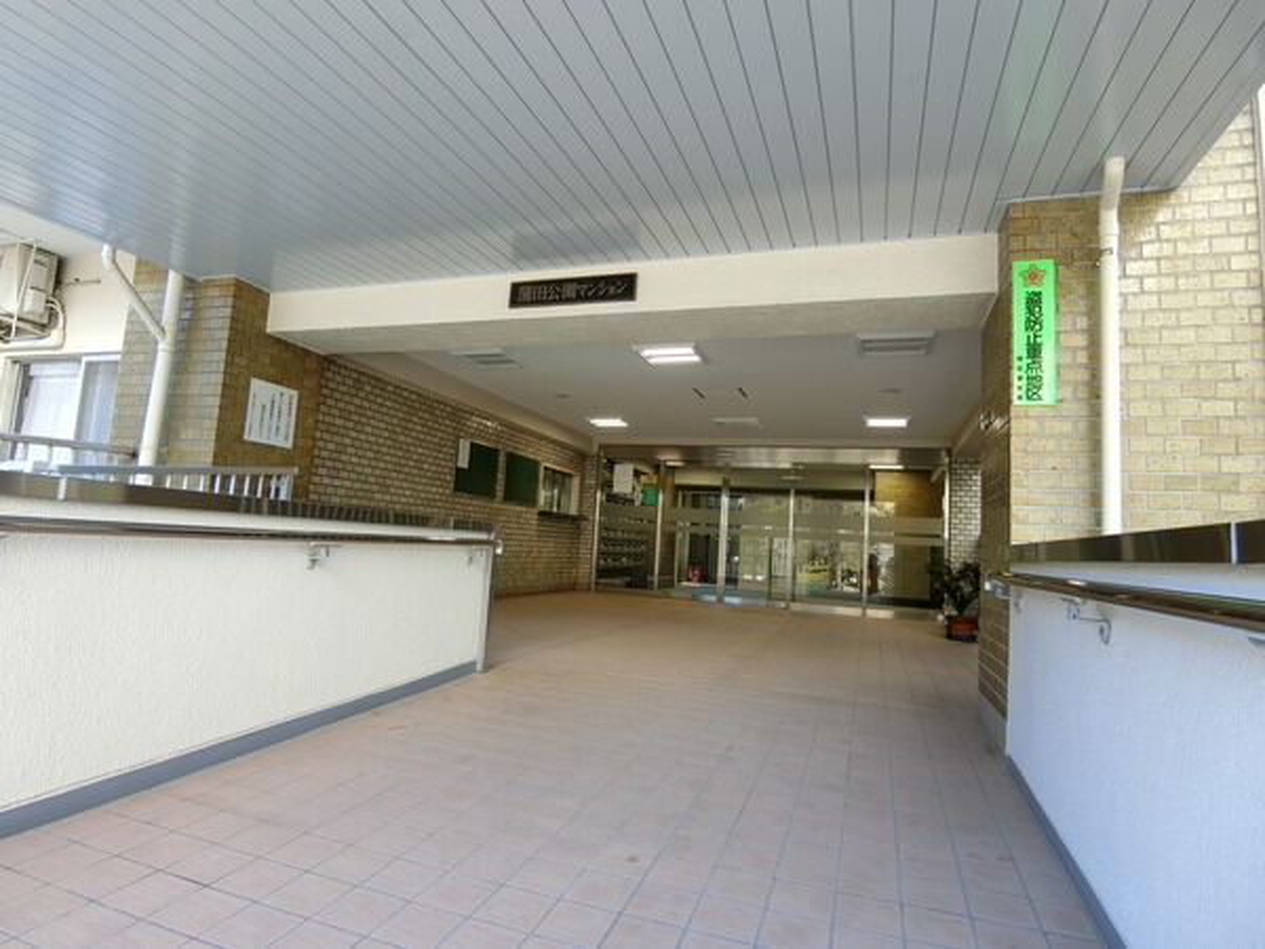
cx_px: 632
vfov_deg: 68.7
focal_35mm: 19
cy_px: 474
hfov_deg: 84.7
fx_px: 694
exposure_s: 1/125
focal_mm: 4.06
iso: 80
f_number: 2.7
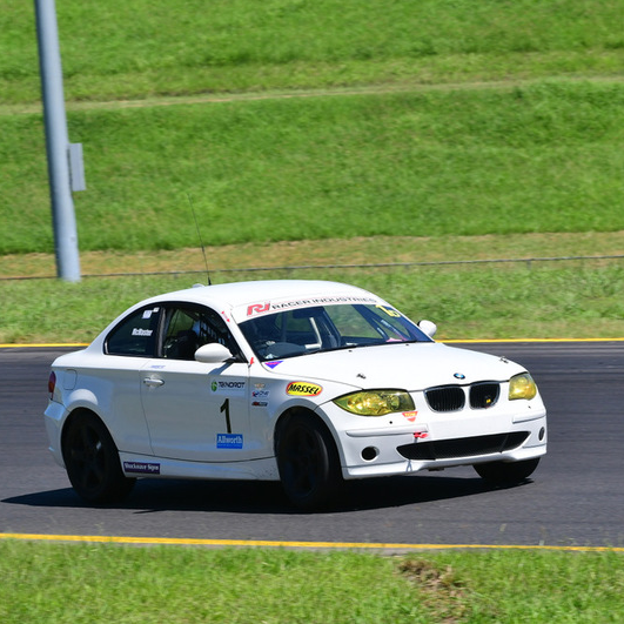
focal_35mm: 384
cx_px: 364
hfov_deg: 4.6
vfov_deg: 4.6
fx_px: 7831
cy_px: 311
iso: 500
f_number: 11
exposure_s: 1/640
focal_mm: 200
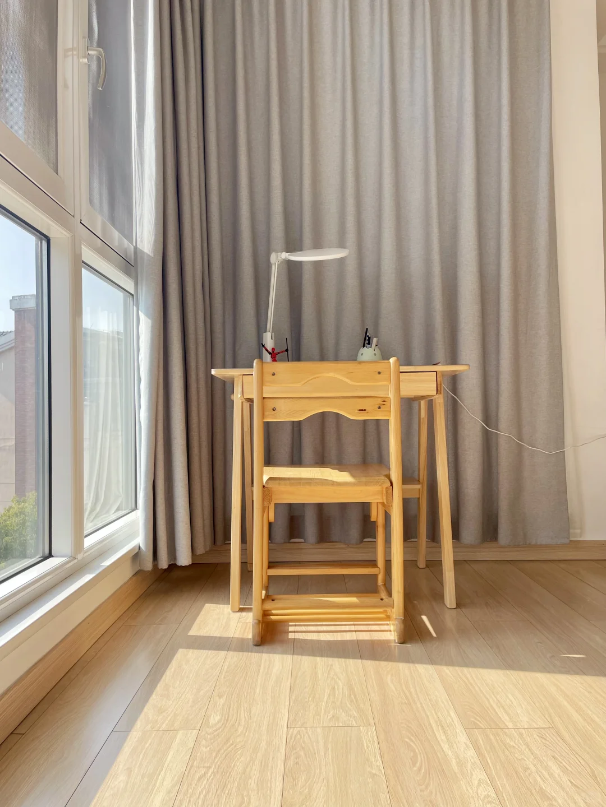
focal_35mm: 26
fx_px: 607
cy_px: 404
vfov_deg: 67.3
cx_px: 303
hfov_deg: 53.1
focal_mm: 4.2
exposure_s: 1/1024
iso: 32
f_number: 1.6
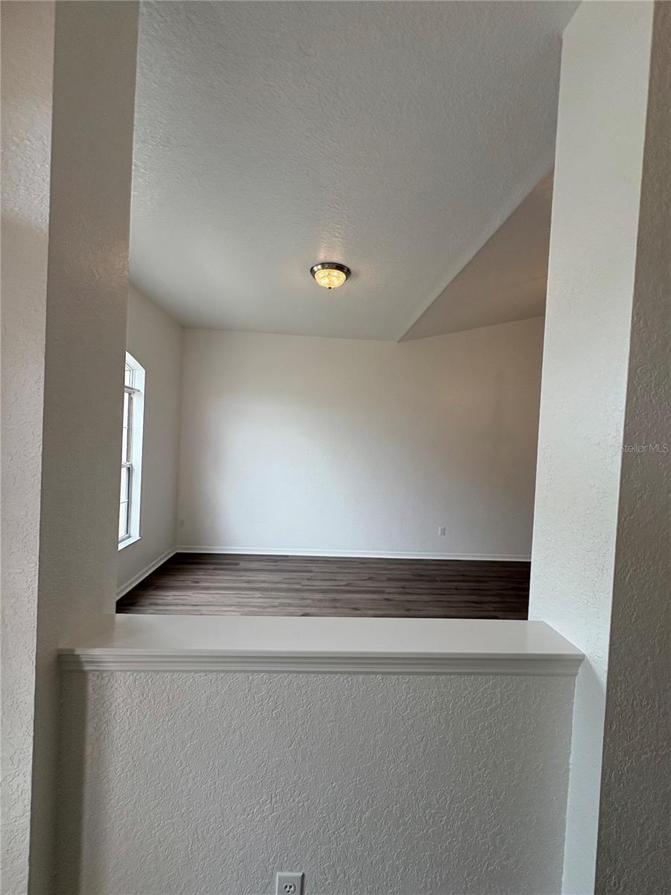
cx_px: 336
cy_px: 448
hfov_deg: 85.7
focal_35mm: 14
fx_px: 362
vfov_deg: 102.1
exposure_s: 1/138
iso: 80
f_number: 2.2
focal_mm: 2.22
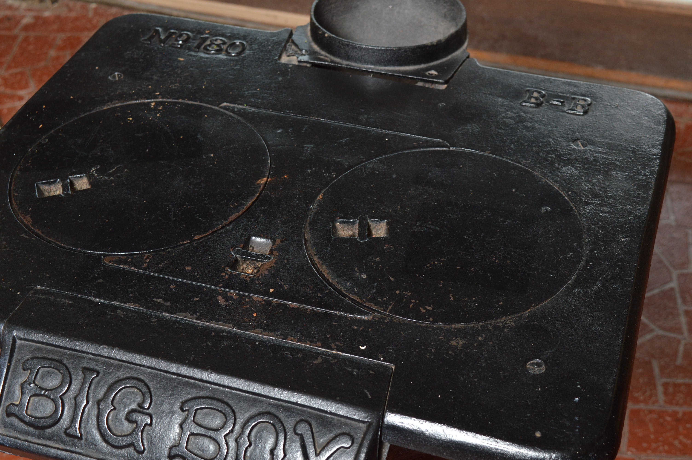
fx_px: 1095
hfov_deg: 35.1
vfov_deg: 23.7
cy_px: 230
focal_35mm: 57
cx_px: 346
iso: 400
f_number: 6.3
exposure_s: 1/125
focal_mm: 38
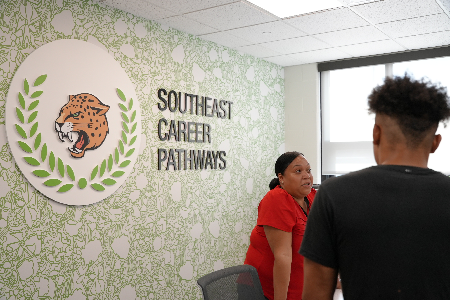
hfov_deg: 50.7
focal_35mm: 38
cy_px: 150
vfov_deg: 35.1
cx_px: 225
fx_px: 475
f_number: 4
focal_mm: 38
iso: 640
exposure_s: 1/160
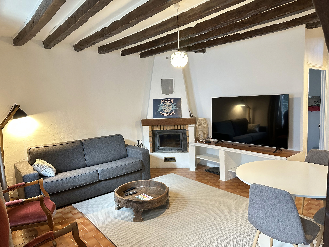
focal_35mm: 24
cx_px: 164
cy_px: 124
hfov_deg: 71.6
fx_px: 228
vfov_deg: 56.8
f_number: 1.78
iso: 500
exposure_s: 1/50
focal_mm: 6.86
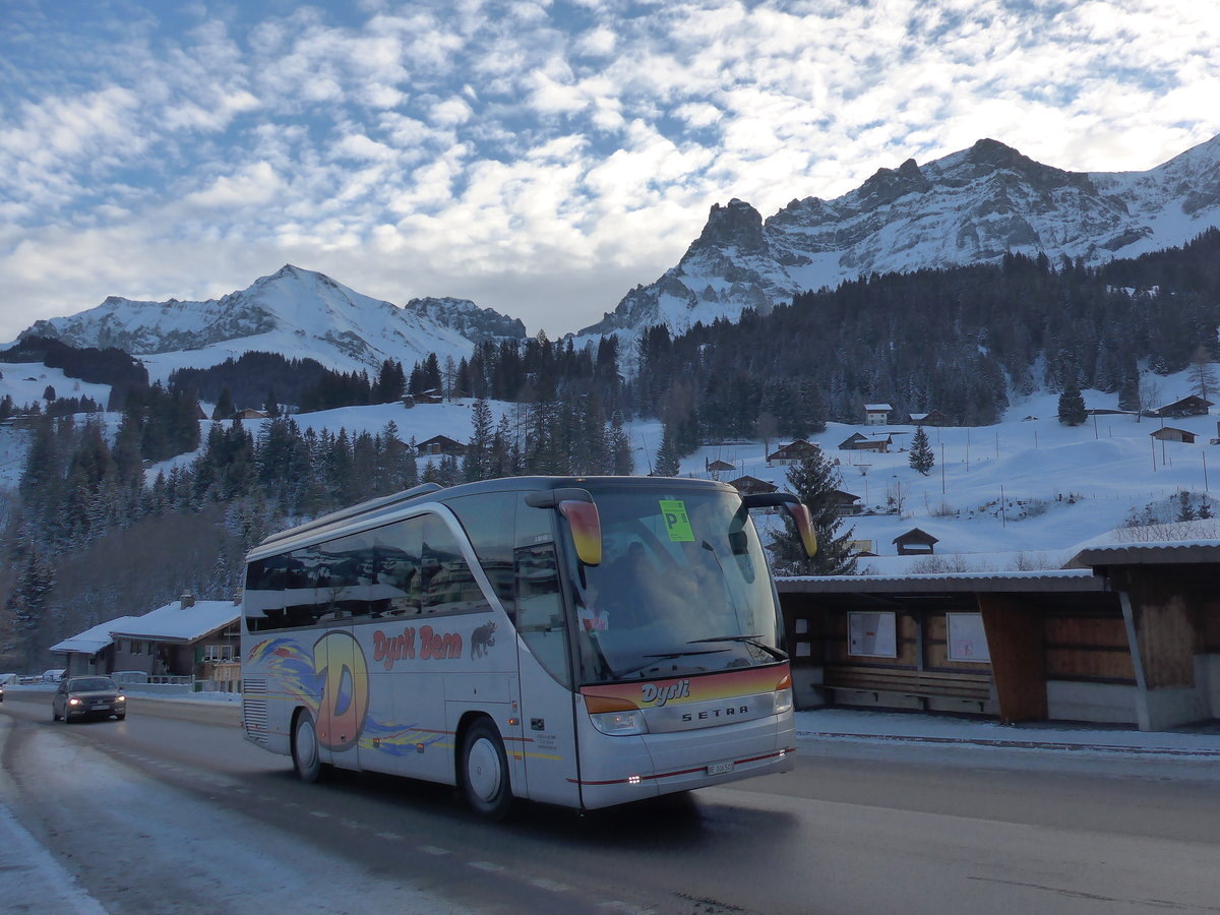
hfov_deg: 61.7
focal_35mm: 29
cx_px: 610
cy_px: 458
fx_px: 1022
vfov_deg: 48.2
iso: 160
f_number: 3.2
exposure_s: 1/800
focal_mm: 6
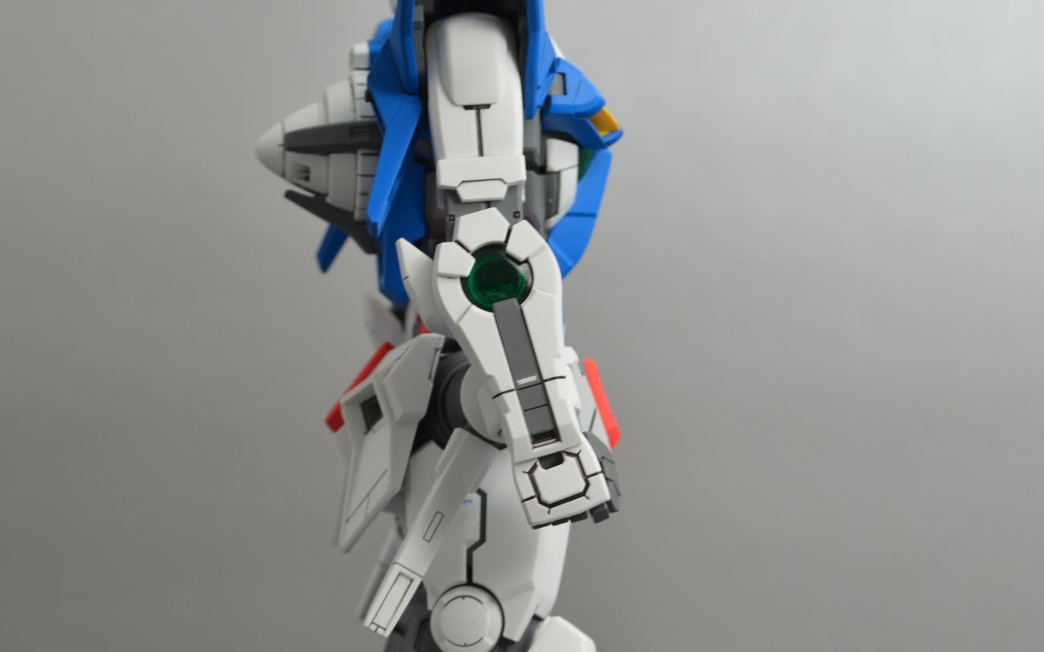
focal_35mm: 96
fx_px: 2731
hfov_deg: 21.6
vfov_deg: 13.5
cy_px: 582
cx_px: 508
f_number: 7.1
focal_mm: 40
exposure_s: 1/6
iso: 200
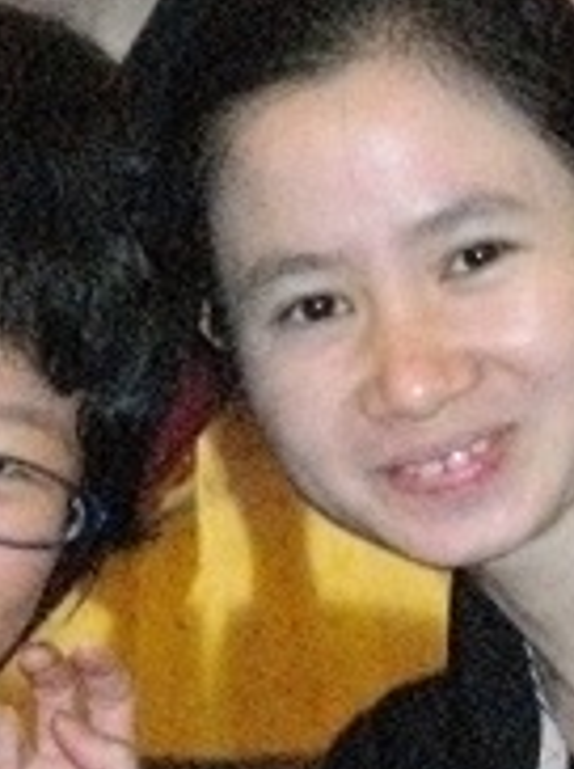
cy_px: 359
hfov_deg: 6.7
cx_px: -253
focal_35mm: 220
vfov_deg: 9.0
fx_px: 4875
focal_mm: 8.8
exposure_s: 1/60
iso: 1600
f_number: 3.6
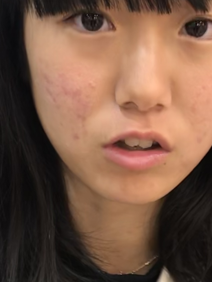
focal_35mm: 77
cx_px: 141
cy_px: 192
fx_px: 629
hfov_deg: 19.1
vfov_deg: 25.2
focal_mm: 3.99
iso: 40
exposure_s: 1/20
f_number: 1.8
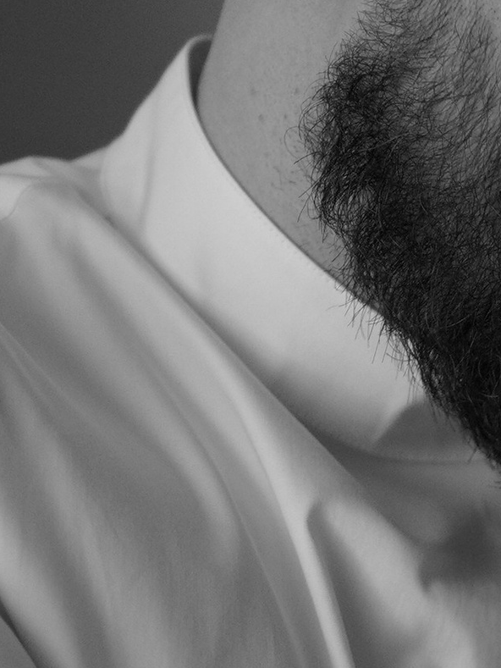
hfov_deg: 6.3
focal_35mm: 234
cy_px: 1001
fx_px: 4514
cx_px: 802
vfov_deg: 8.3
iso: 640
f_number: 1.4
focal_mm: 50
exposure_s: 1/4000
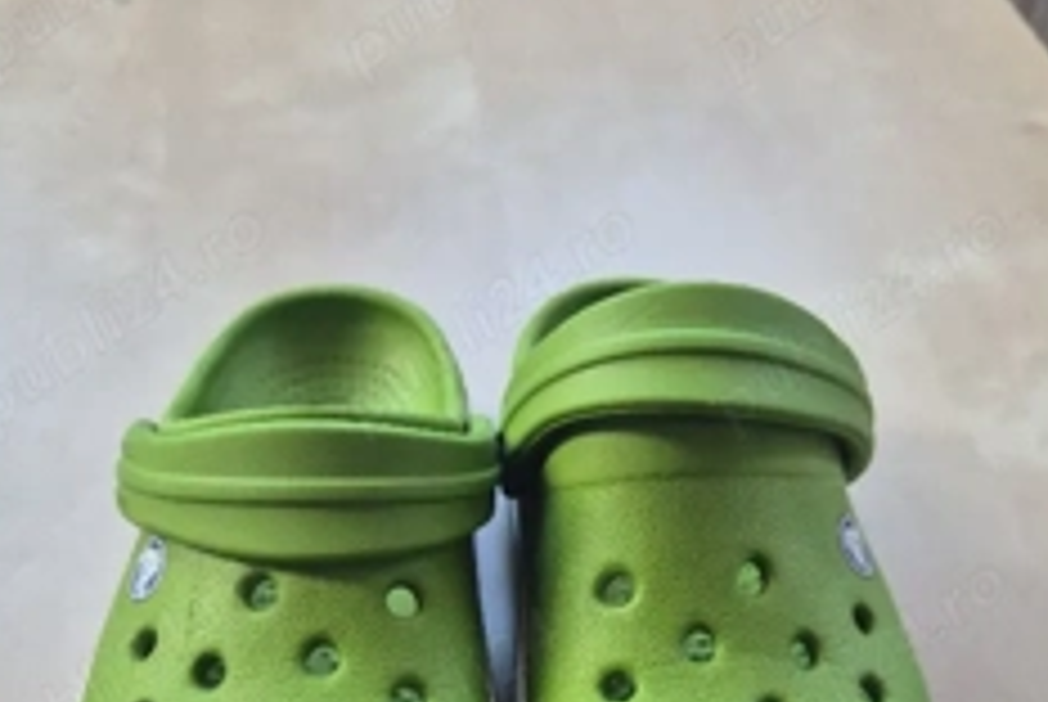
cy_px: 716
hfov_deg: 47.3
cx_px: 535
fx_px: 1195
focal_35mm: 41
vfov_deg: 30.3
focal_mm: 5.4
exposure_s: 1/182
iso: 160
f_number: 1.8
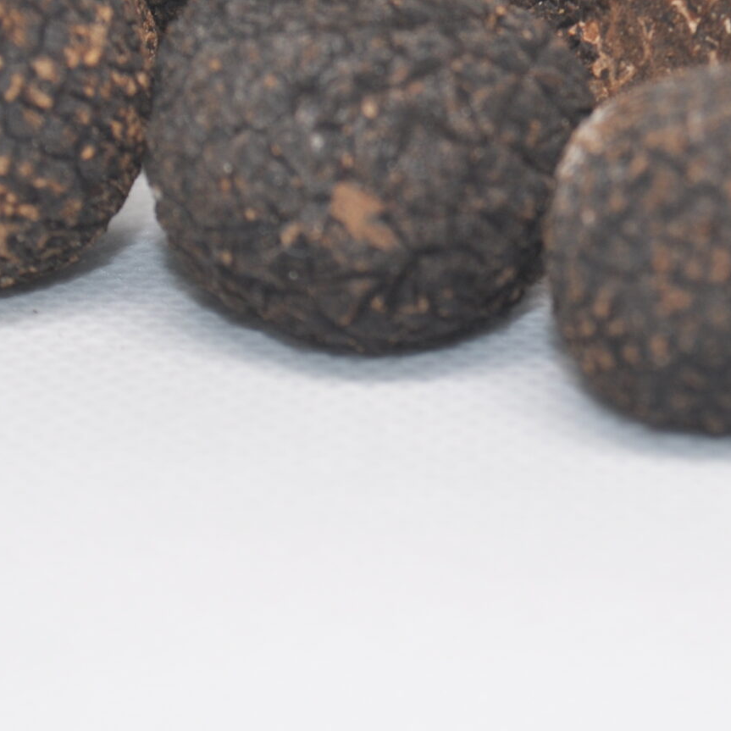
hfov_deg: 11.5
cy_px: 55
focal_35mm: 151
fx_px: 3608
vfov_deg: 11.5
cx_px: 602
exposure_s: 1/30
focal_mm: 40
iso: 200
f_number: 5.6
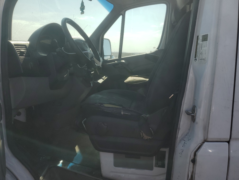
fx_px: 180
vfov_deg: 53.1
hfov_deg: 67.3
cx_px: 120
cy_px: 90
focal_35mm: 26
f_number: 1.5
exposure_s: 1/2500
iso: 50
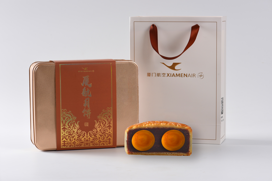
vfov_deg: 13.1
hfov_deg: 19.4
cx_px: 136
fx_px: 794
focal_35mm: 105
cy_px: 90
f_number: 13
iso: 200
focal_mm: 105
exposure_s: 1/100
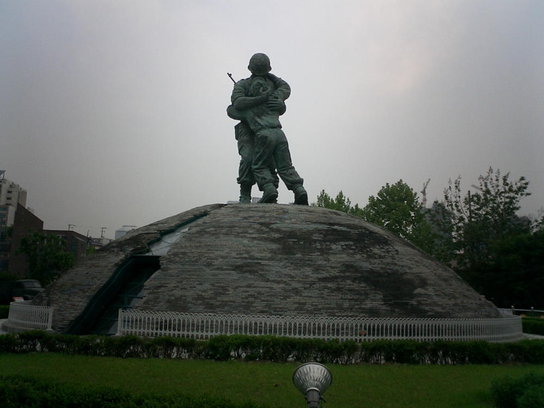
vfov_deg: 38.7
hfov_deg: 50.1
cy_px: 204
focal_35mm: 37
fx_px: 581
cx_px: 272
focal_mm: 5.6
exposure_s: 1/200
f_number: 3.5
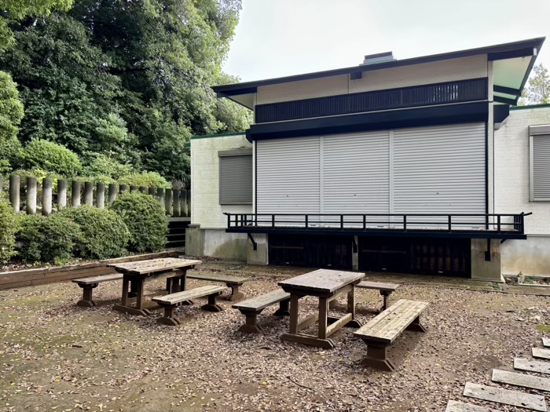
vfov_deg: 53.1
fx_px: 413
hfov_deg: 67.3
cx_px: 275
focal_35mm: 26
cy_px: 206
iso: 40
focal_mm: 5.96
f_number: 1.6
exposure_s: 1/177
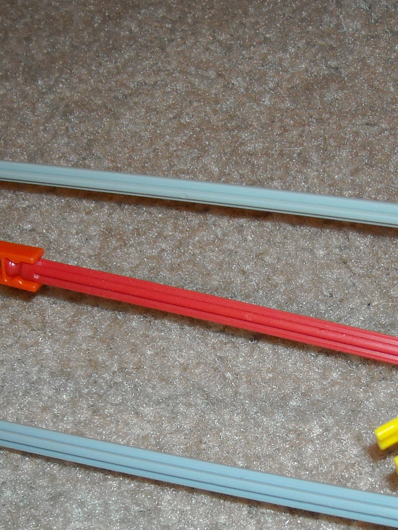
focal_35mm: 68
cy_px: 316
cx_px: 214
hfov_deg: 21.6
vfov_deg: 28.5
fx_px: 1042
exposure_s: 1/60
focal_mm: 5.7
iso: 200
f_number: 2.8
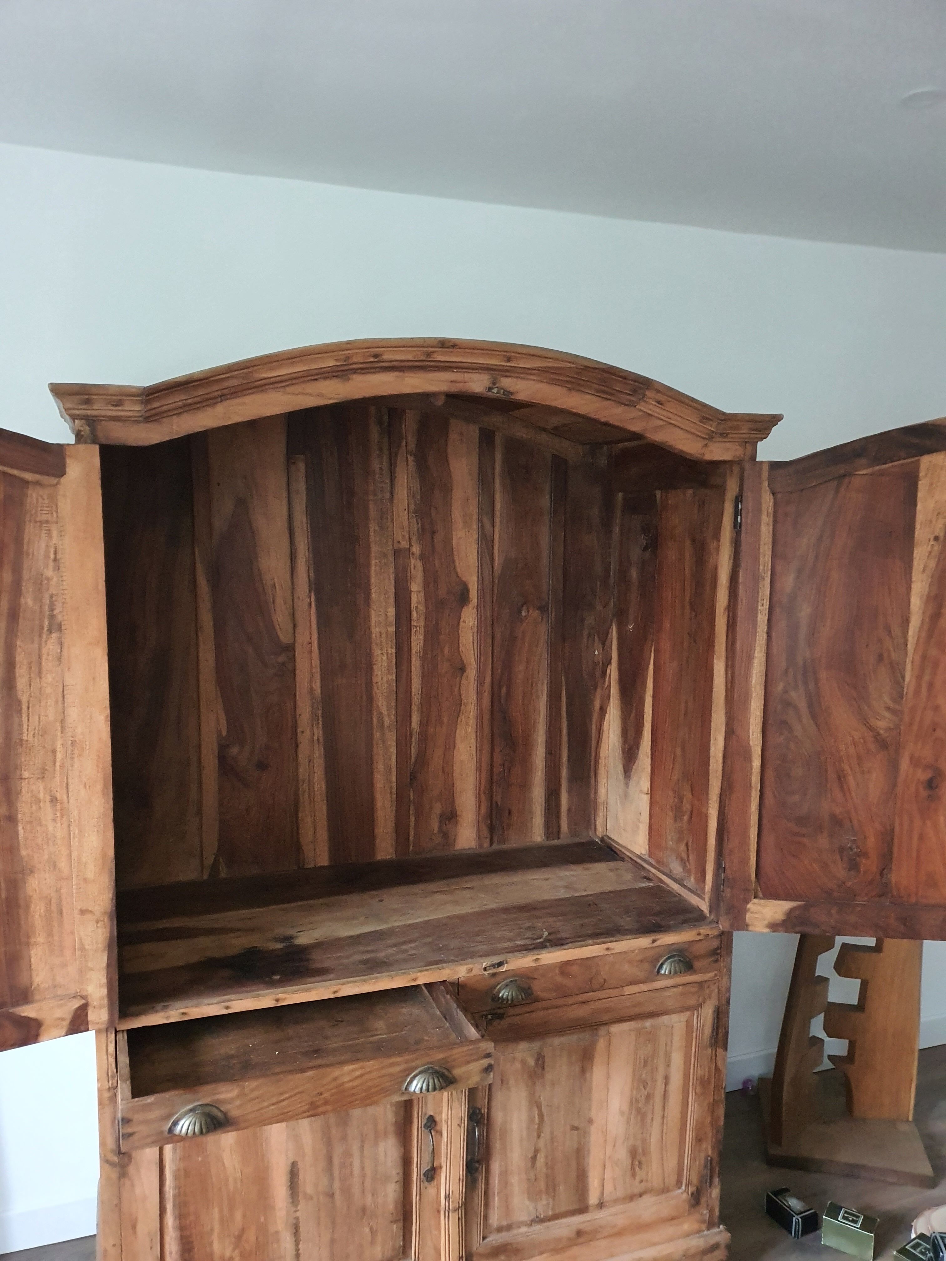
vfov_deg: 67.3
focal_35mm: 26
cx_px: 473
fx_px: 947
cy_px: 630
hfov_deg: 53.1
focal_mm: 4.3
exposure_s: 1/13
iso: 500
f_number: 1.5
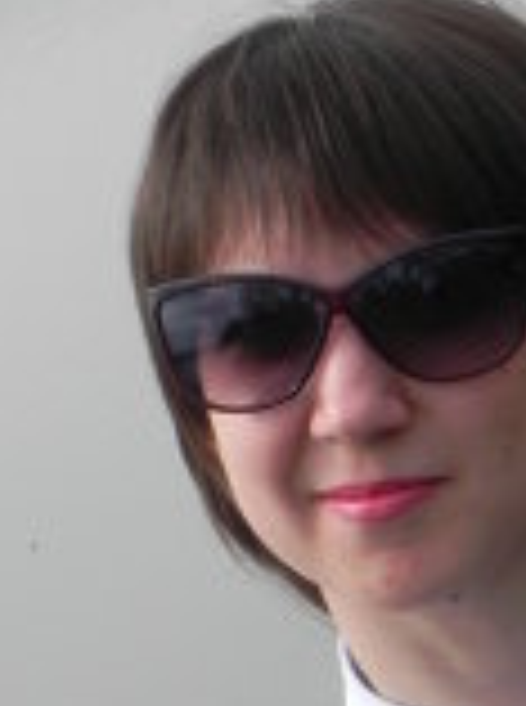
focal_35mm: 318
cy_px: 719
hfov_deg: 4.6
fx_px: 6469
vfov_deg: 6.2
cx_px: 501
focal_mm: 25.7
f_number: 7.1
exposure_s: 1/375
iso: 160
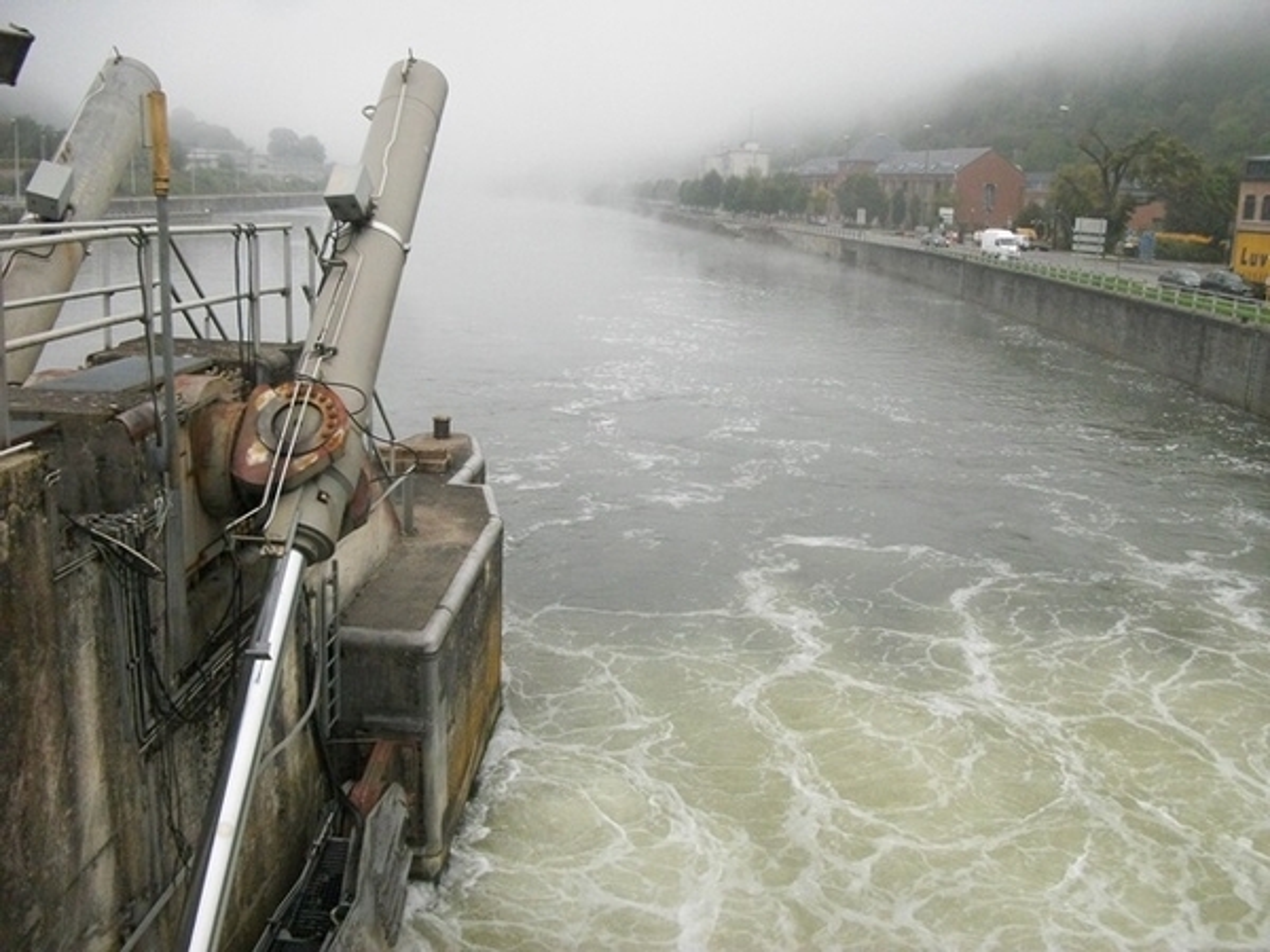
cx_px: 635
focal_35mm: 32
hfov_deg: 56.8
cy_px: 476
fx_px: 1174
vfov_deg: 44.2
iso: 400
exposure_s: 1/200
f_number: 8.8
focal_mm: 5.7
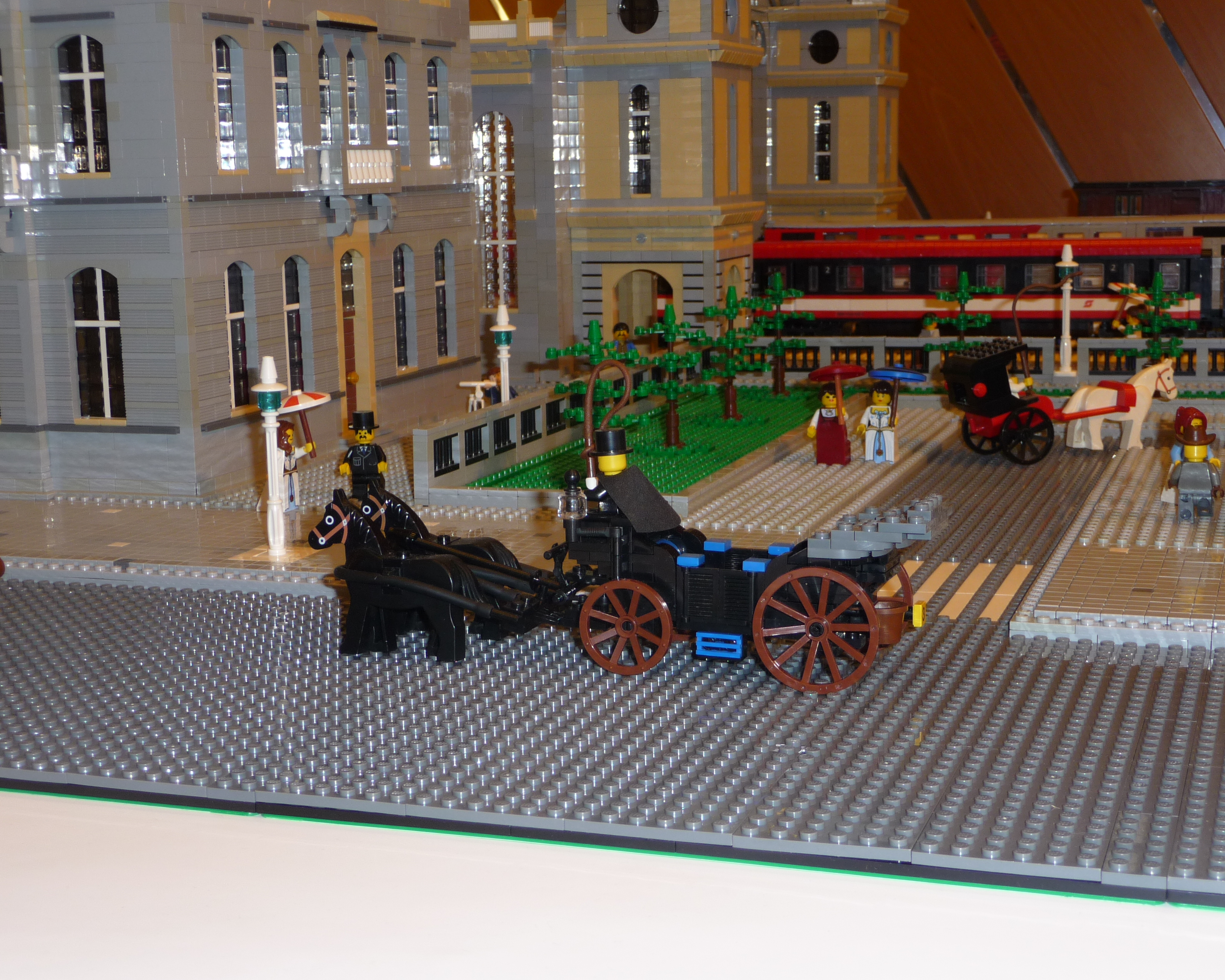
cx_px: 613
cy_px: 490
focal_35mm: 53
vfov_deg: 28.6
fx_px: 1922
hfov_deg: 35.4
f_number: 4.2
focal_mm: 8.5
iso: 100
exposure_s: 1/30
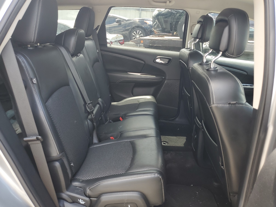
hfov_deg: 67.3
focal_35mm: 26
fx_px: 207
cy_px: 104
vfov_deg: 53.1
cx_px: 138
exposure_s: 1/120
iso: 54
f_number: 1.5
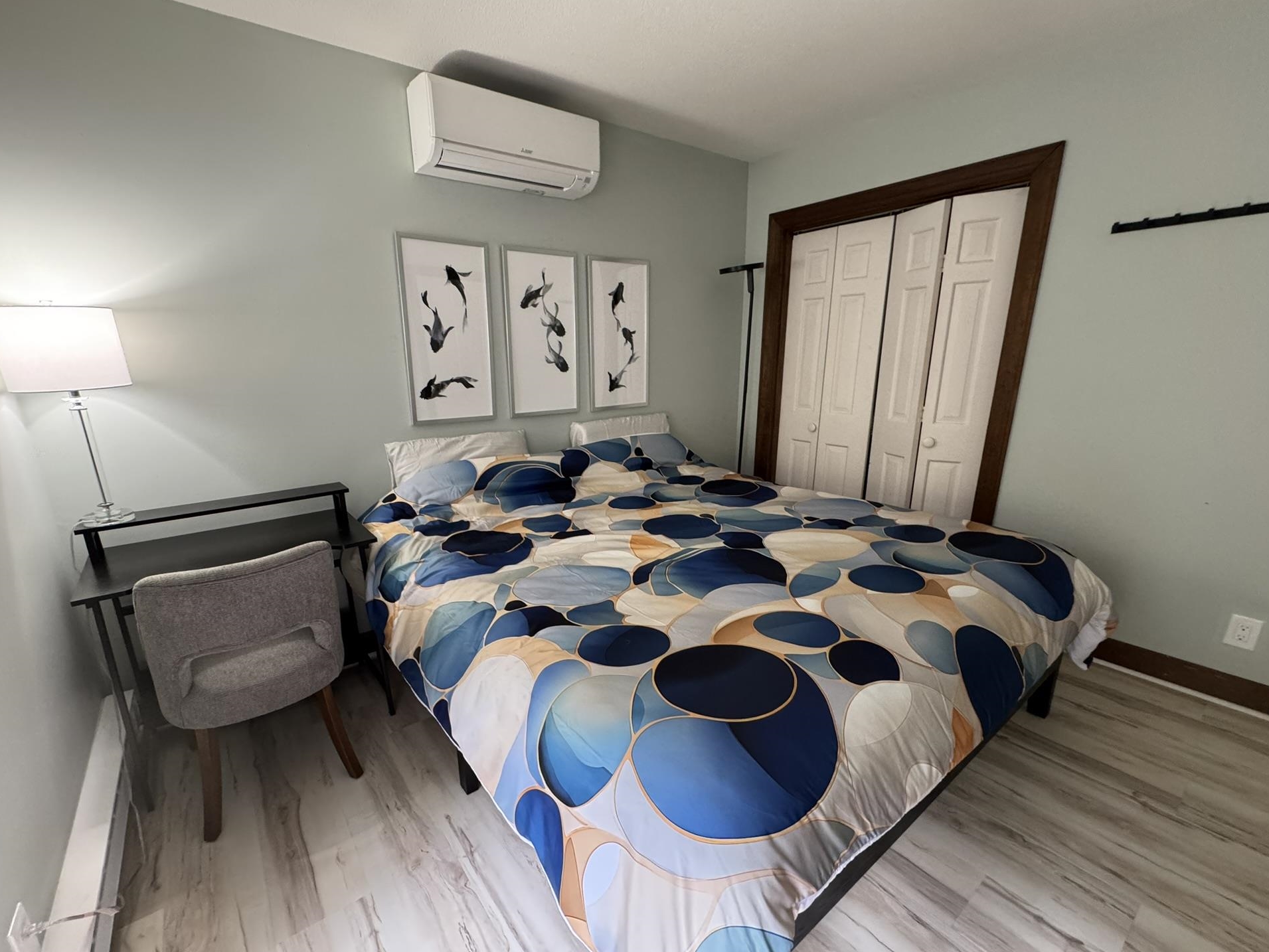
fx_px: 550
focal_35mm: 15
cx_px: 598
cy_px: 506
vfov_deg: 81.7
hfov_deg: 98.1
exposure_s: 1/60
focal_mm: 2.22
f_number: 2.2
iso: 320
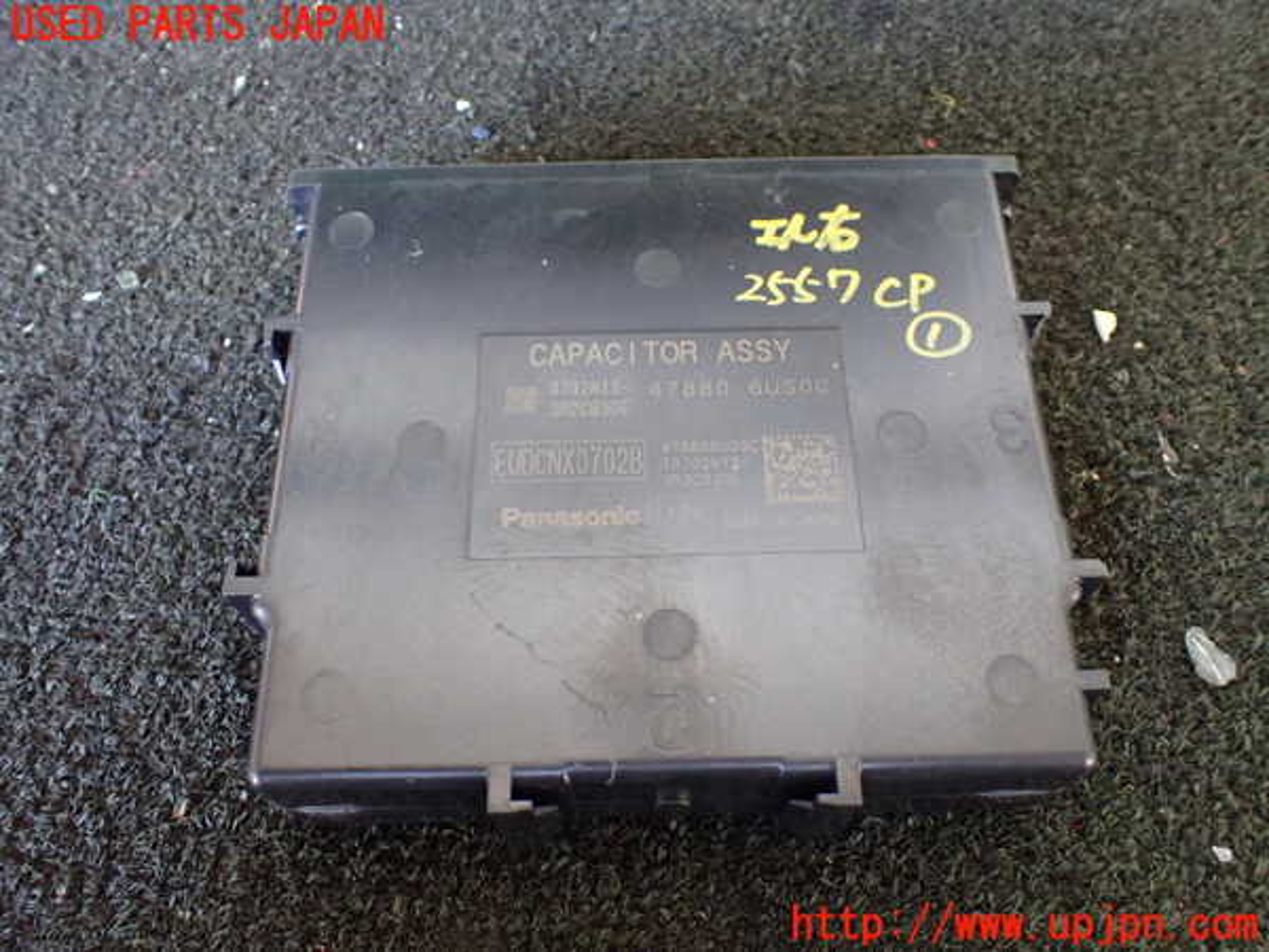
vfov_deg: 46.8
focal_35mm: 30
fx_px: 1100
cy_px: 476
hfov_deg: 60.0
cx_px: 634
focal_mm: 5.4
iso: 800
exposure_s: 1/50
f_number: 2.3
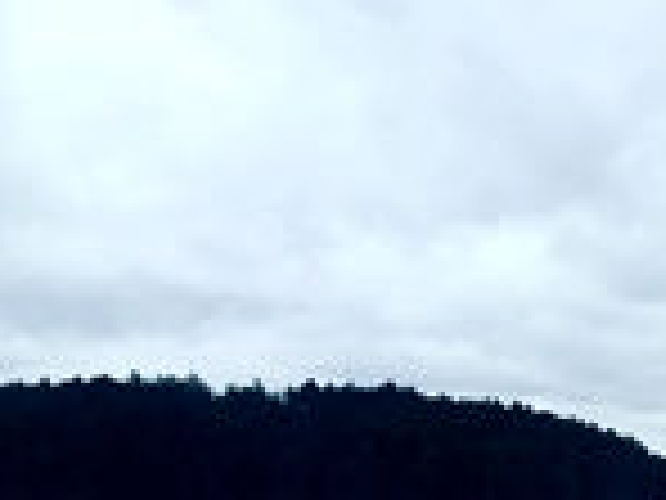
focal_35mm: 88
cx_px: 1008
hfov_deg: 19.3
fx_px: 1693
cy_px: 649
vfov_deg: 15.9
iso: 40
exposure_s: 1/120
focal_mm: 4.15
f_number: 2.2
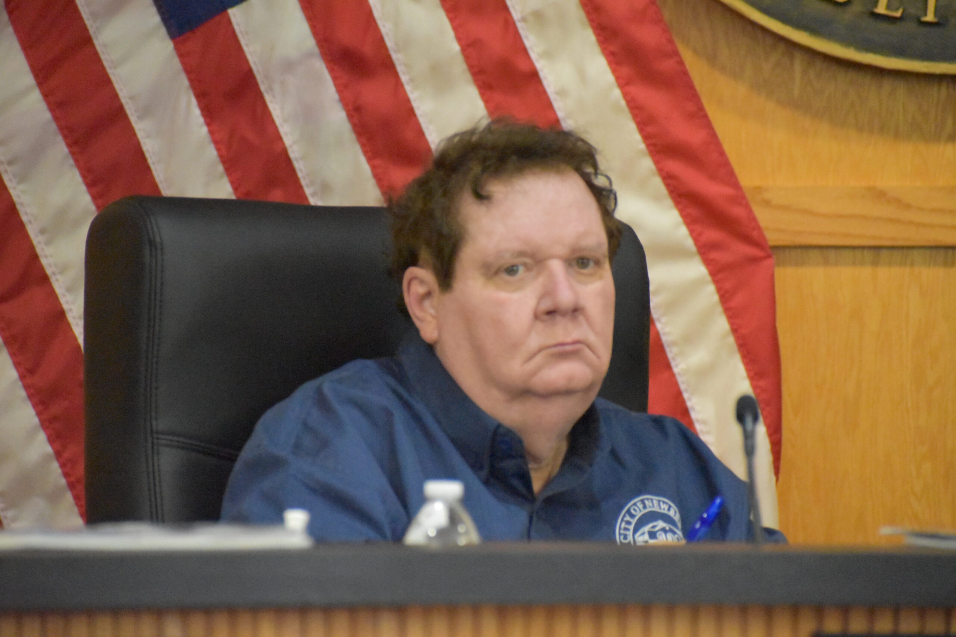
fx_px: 7767
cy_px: 318
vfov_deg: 4.7
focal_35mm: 292
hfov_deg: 7.0
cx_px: 478
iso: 12800
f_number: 5.3
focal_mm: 195
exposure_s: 1/250
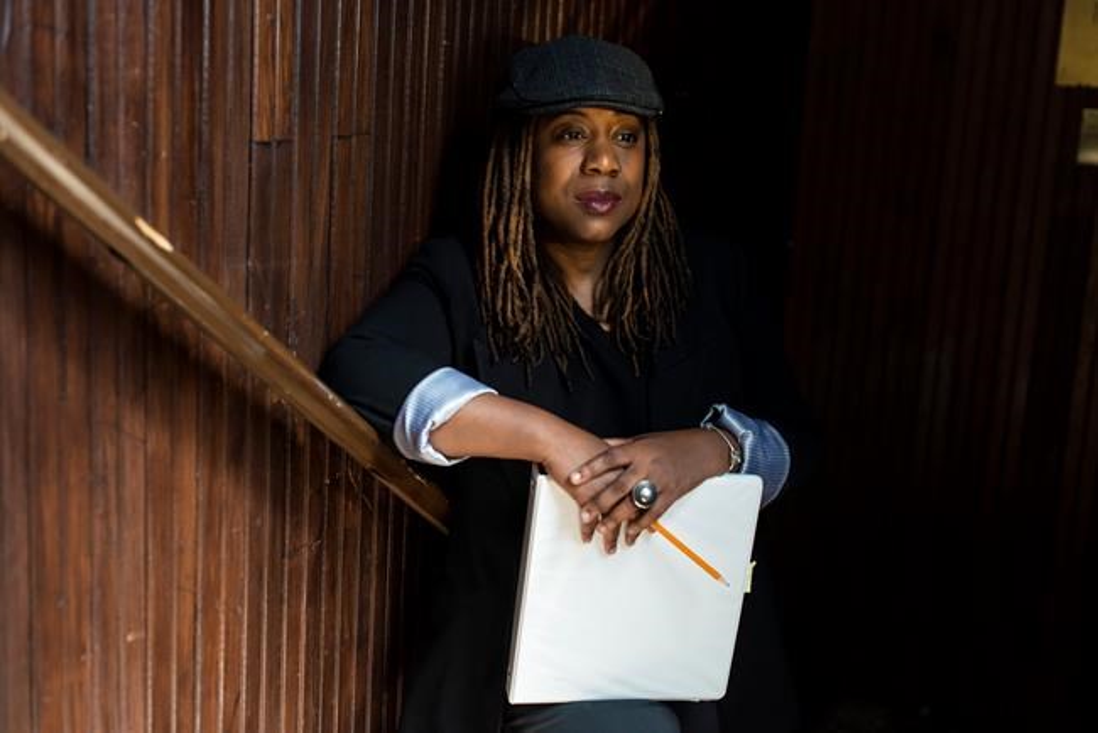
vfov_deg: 27.0
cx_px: 549
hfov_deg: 39.6
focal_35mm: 50
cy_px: 366
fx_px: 1526
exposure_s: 1/400
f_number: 2.8
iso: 1600
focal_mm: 50
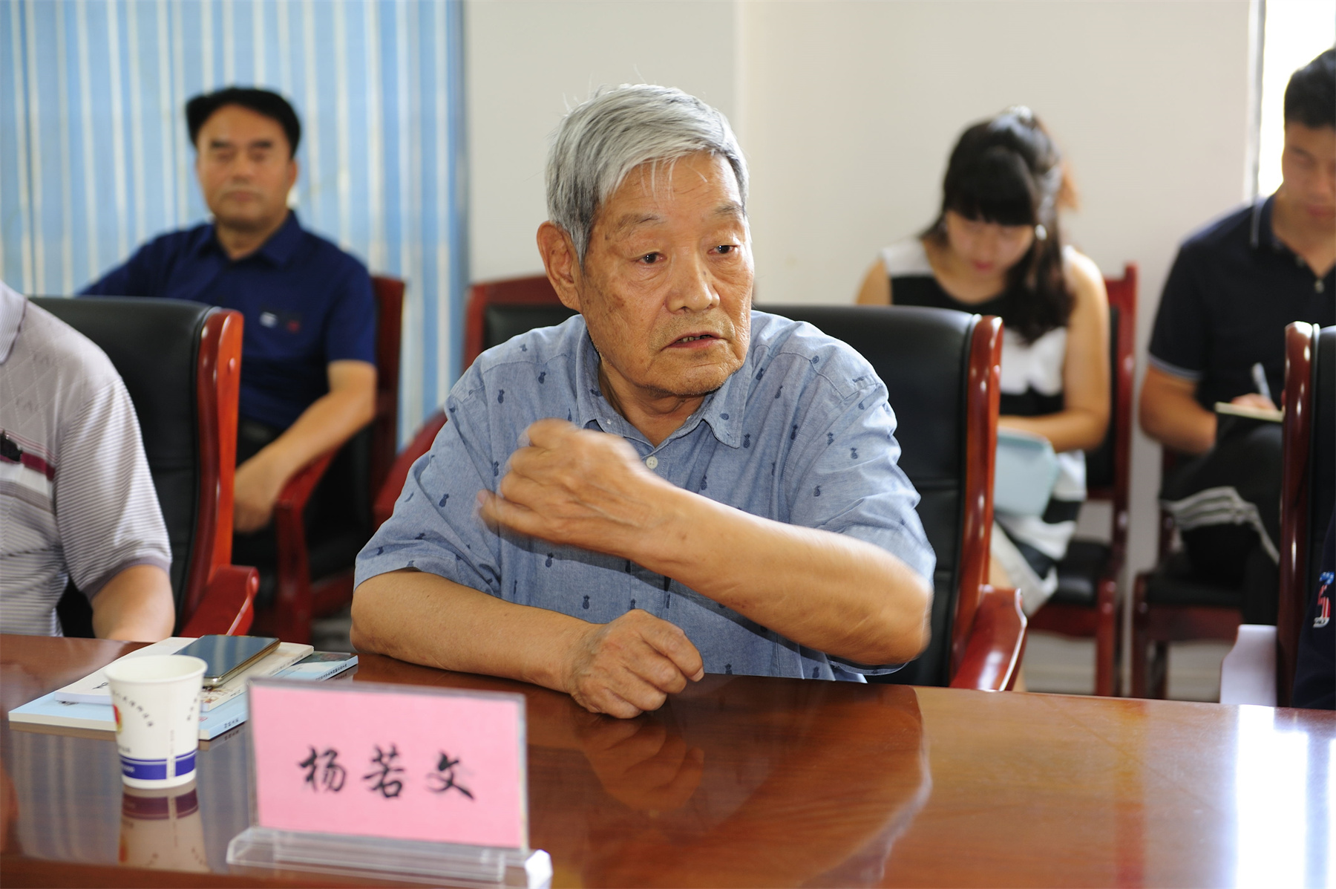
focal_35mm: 70
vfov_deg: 19.4
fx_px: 2596
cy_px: 444
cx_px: 668
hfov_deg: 28.9
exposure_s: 1/40
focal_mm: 70
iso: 200
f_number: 3.5
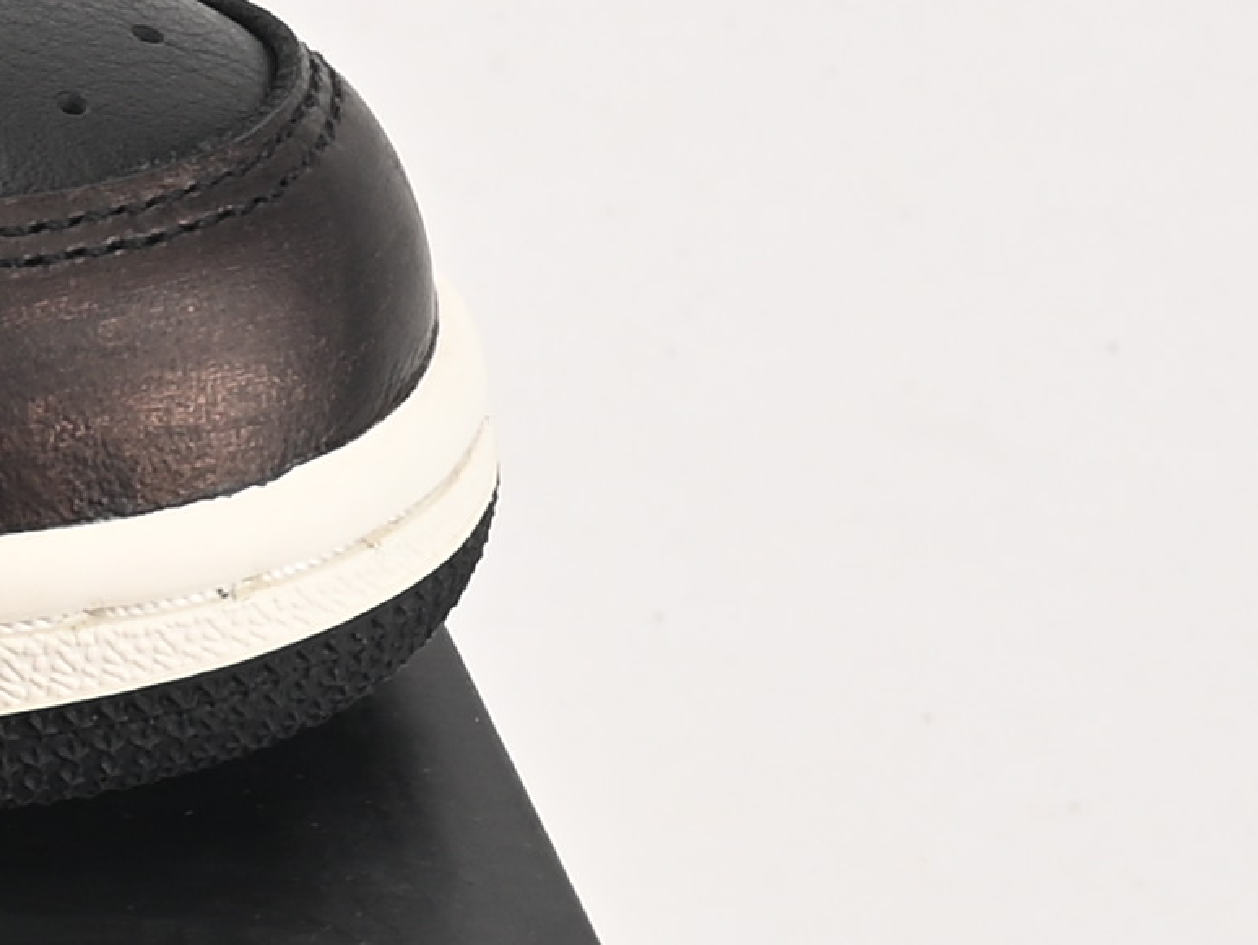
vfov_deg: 4.7
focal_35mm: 314
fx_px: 11415
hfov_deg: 5.9
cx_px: -2345
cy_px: 764
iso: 100
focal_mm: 42
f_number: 11
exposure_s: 1/200
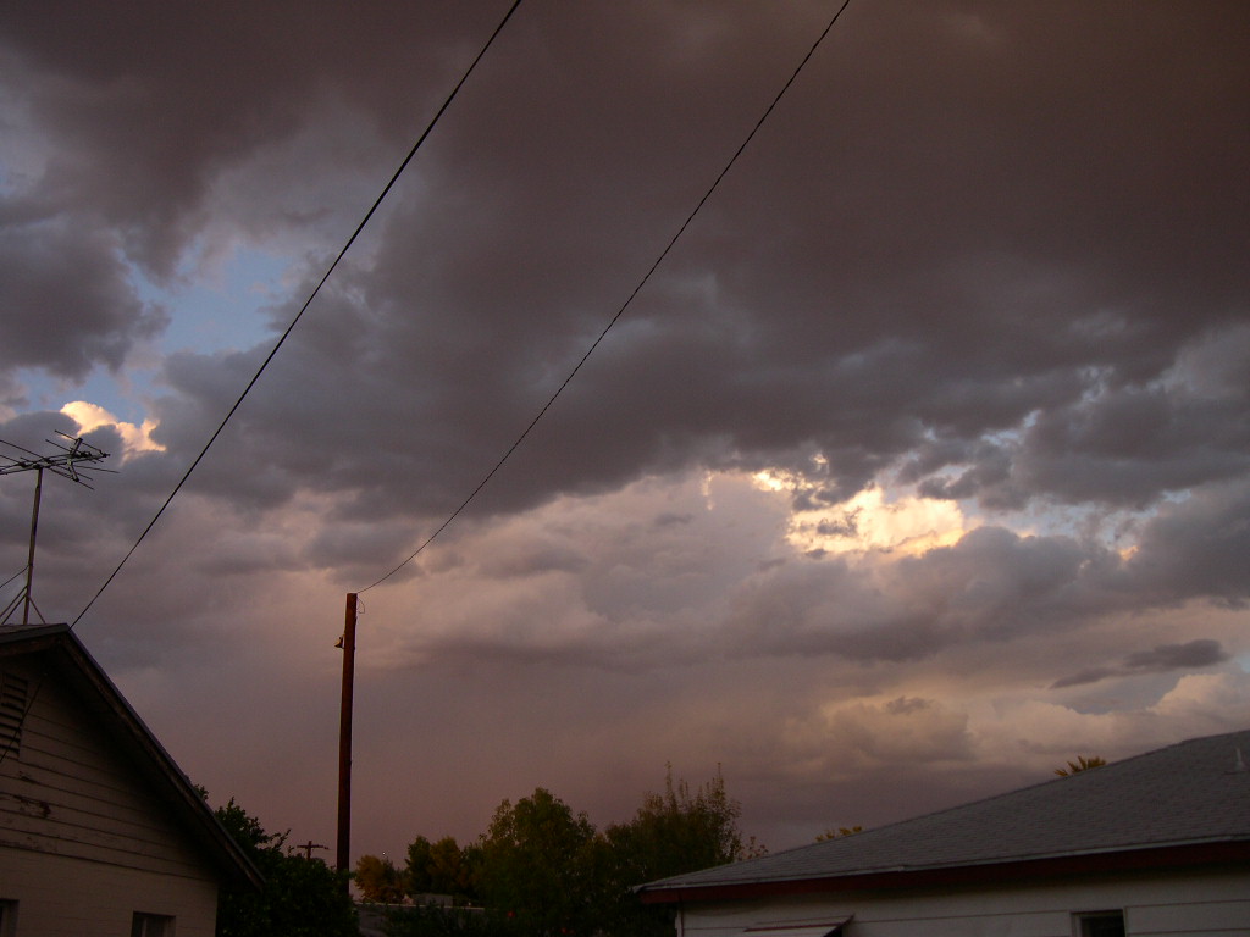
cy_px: 468
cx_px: 625
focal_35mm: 38
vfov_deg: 37.7
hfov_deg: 49.0
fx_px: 1372
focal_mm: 8
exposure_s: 1/168
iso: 100
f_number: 2.8
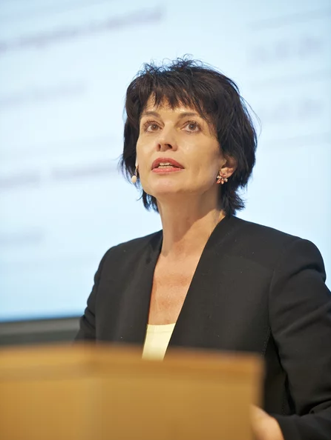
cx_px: 166
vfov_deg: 10.4
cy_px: 203
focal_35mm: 191
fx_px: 2433
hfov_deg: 7.8
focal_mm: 175
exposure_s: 1/160
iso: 1600
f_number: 3.5
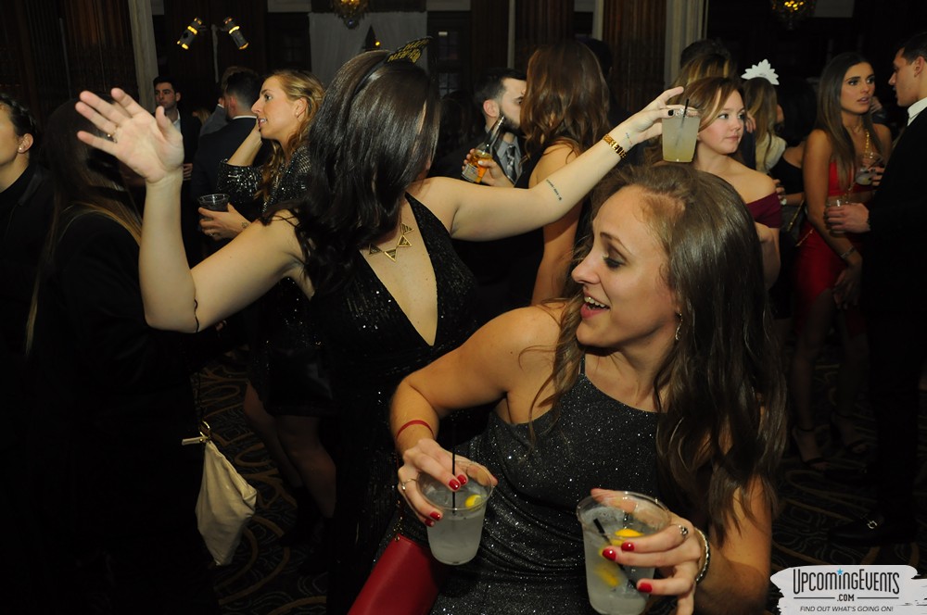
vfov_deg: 47.8
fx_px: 694
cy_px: 308
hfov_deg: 67.4
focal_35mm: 27
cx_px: 464
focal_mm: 18
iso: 800
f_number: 4.5
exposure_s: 1/60
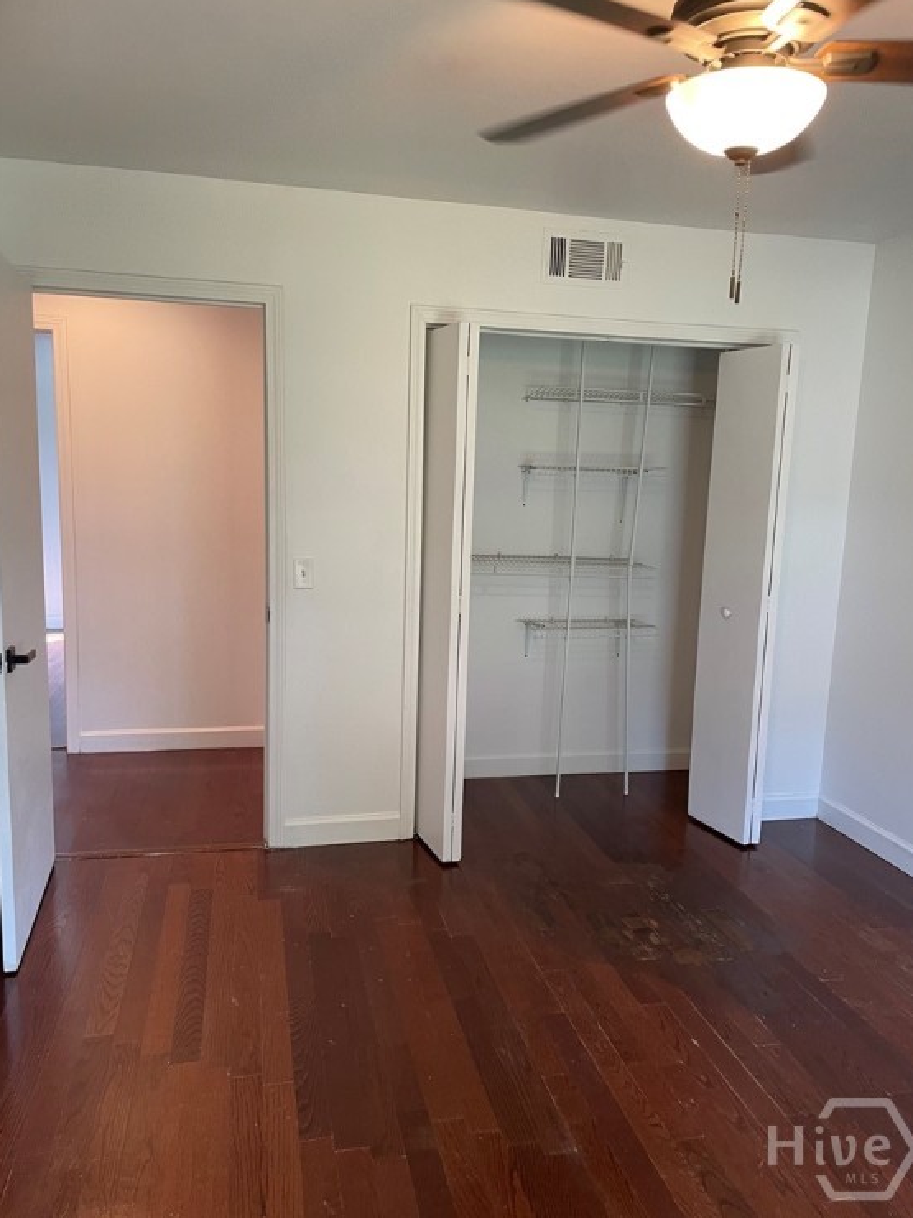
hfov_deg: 51.4
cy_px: 612
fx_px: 950
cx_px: 464
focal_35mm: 27
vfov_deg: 65.3
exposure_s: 1/60
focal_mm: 4.2
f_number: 1.6
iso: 125
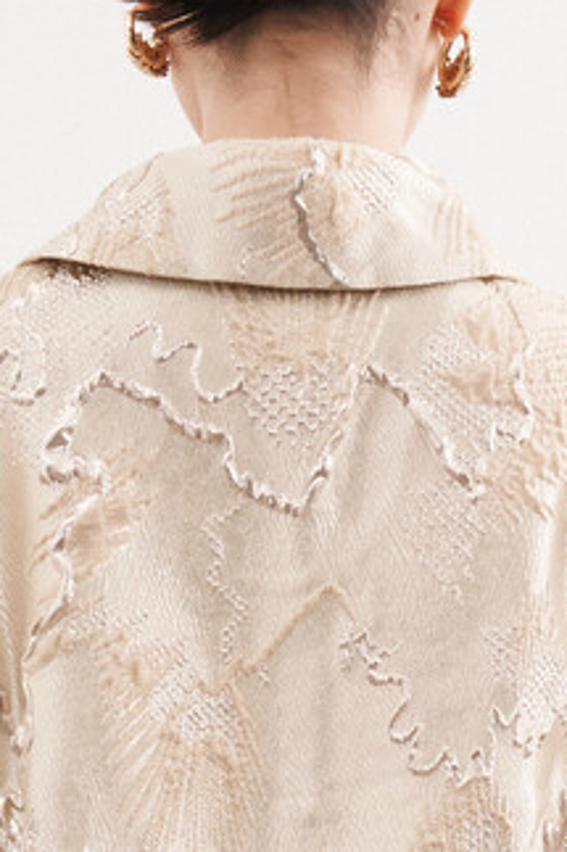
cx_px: 290
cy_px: 1559
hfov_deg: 4.4
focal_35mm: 312
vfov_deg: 6.5
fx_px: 7378
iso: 400
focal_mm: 56
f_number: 11
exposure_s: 1/160
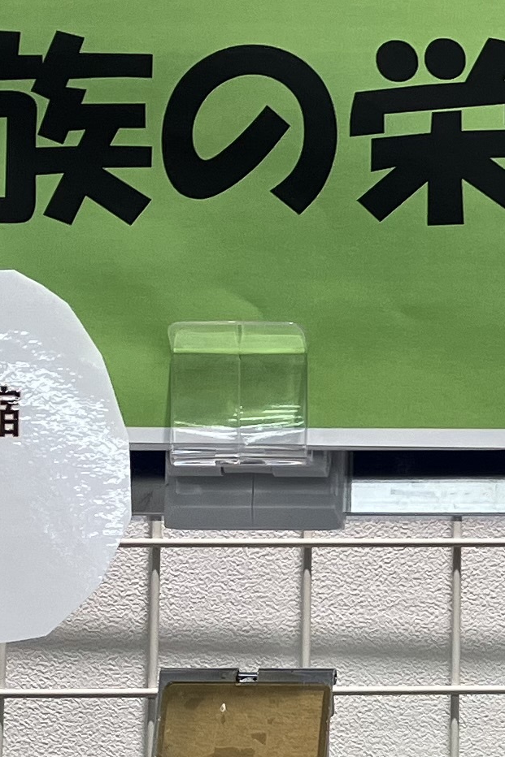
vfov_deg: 16.1
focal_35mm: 126
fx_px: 2652
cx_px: 870
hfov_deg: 10.3
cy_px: 627
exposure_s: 1/120
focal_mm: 3.99
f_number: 1.8
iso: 40
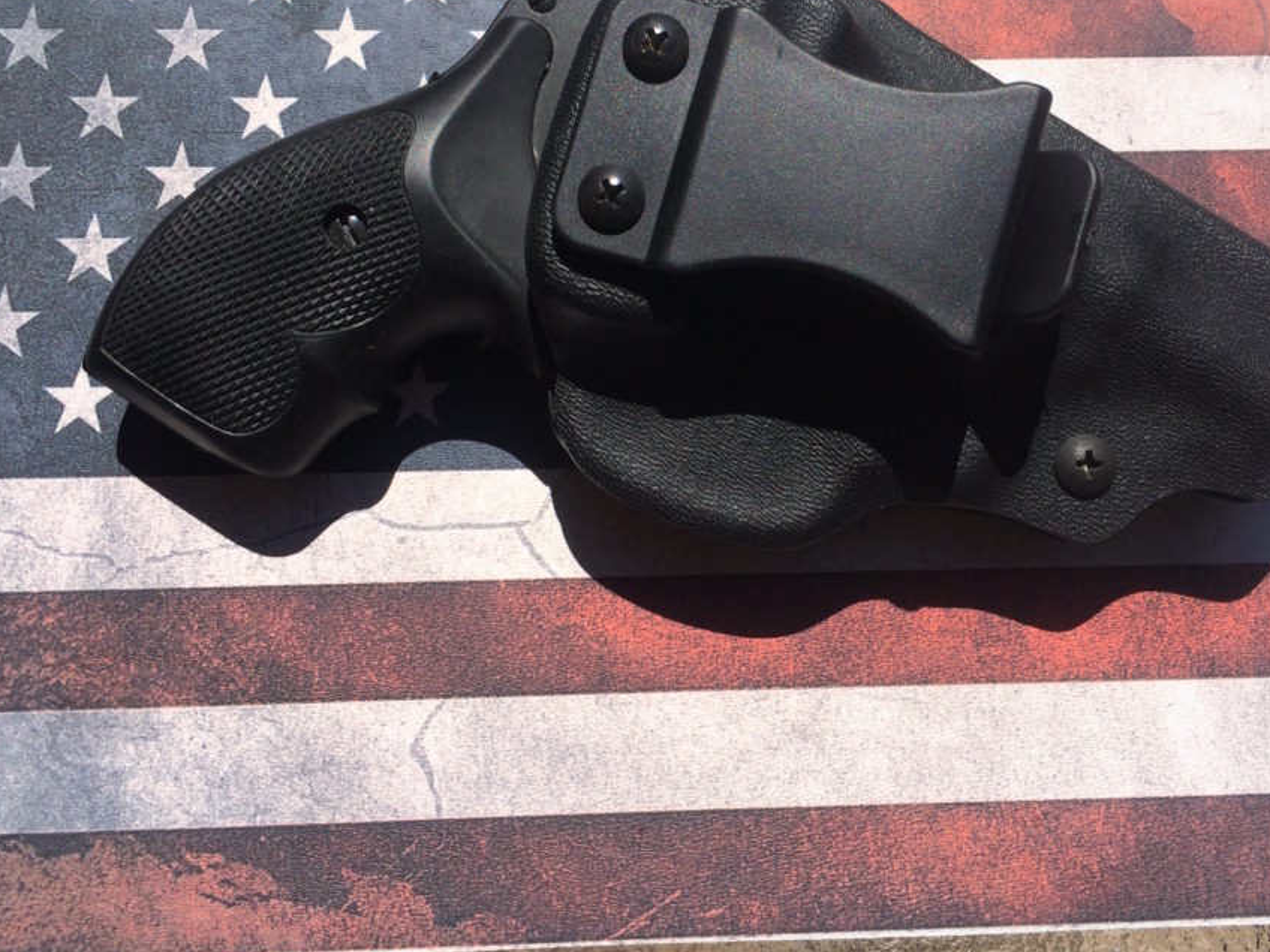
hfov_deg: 52.5
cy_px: 391
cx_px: 701
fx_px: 1284
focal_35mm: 35
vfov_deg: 40.6
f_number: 2.2
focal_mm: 4.15
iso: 32
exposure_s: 1/4566
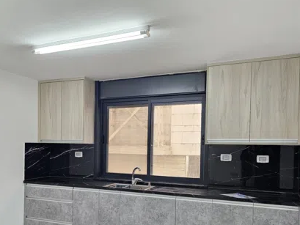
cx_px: 110
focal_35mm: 36
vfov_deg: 39.1
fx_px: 312
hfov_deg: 50.7
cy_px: 154
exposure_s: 1/120
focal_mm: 6.3
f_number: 1.7
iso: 250
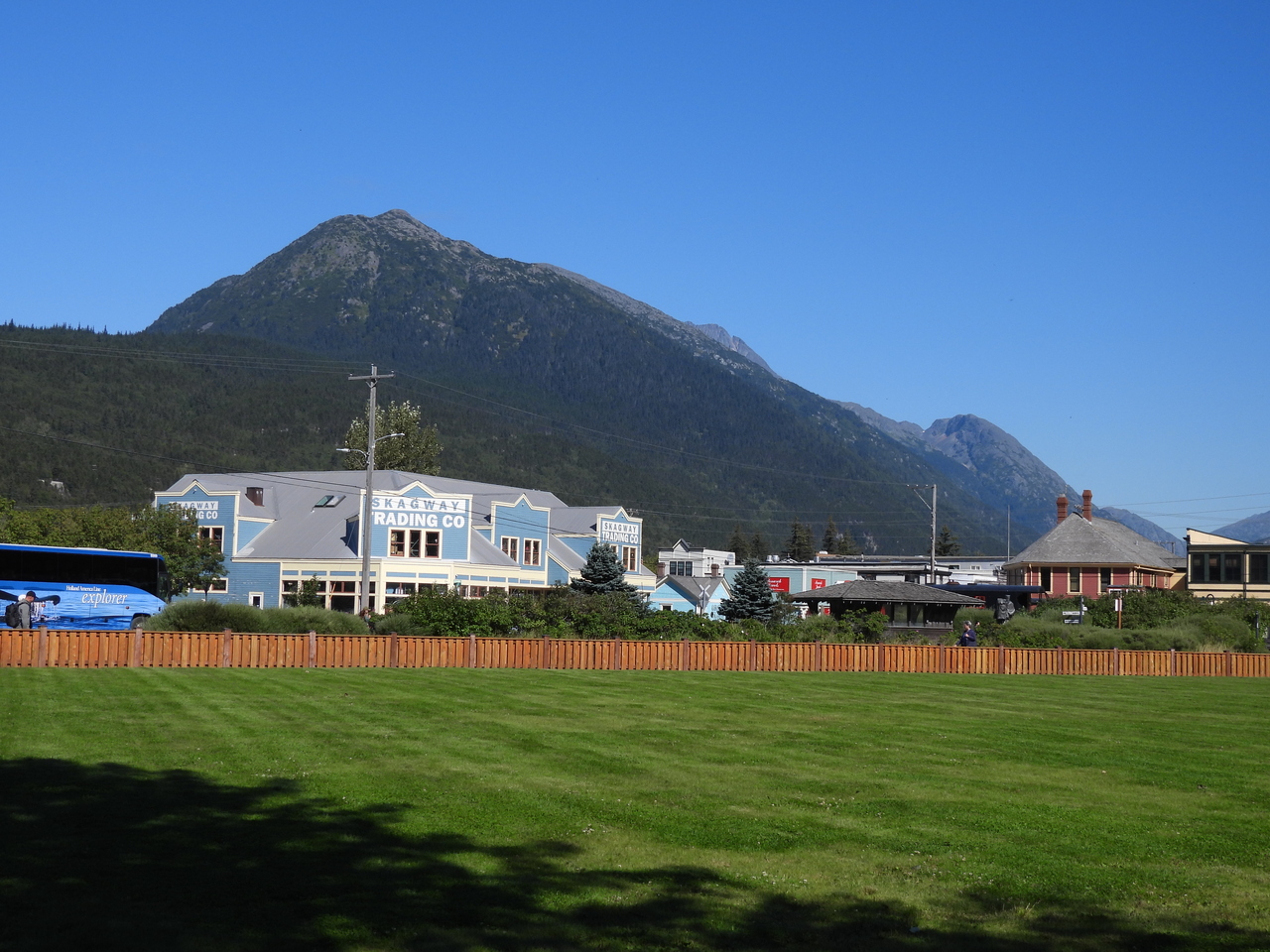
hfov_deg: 38.2
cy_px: 476
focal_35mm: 50
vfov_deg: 29.1
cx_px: 635
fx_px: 1834
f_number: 3.5
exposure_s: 1/1600
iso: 100
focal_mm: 8.9
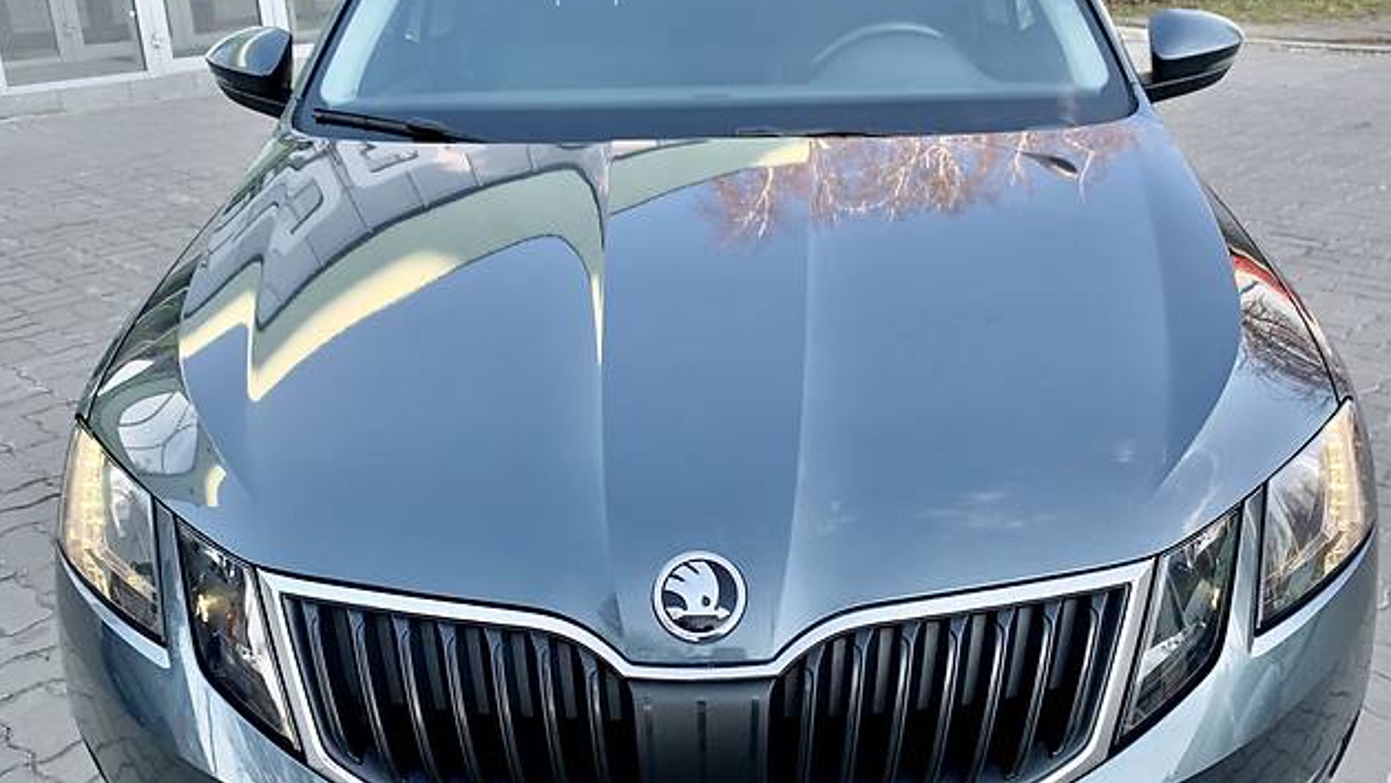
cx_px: 703
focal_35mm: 36
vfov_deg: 32.8
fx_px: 1328
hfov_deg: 55.3
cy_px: 460
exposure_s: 1/145
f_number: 1.8
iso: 25
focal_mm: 4.2
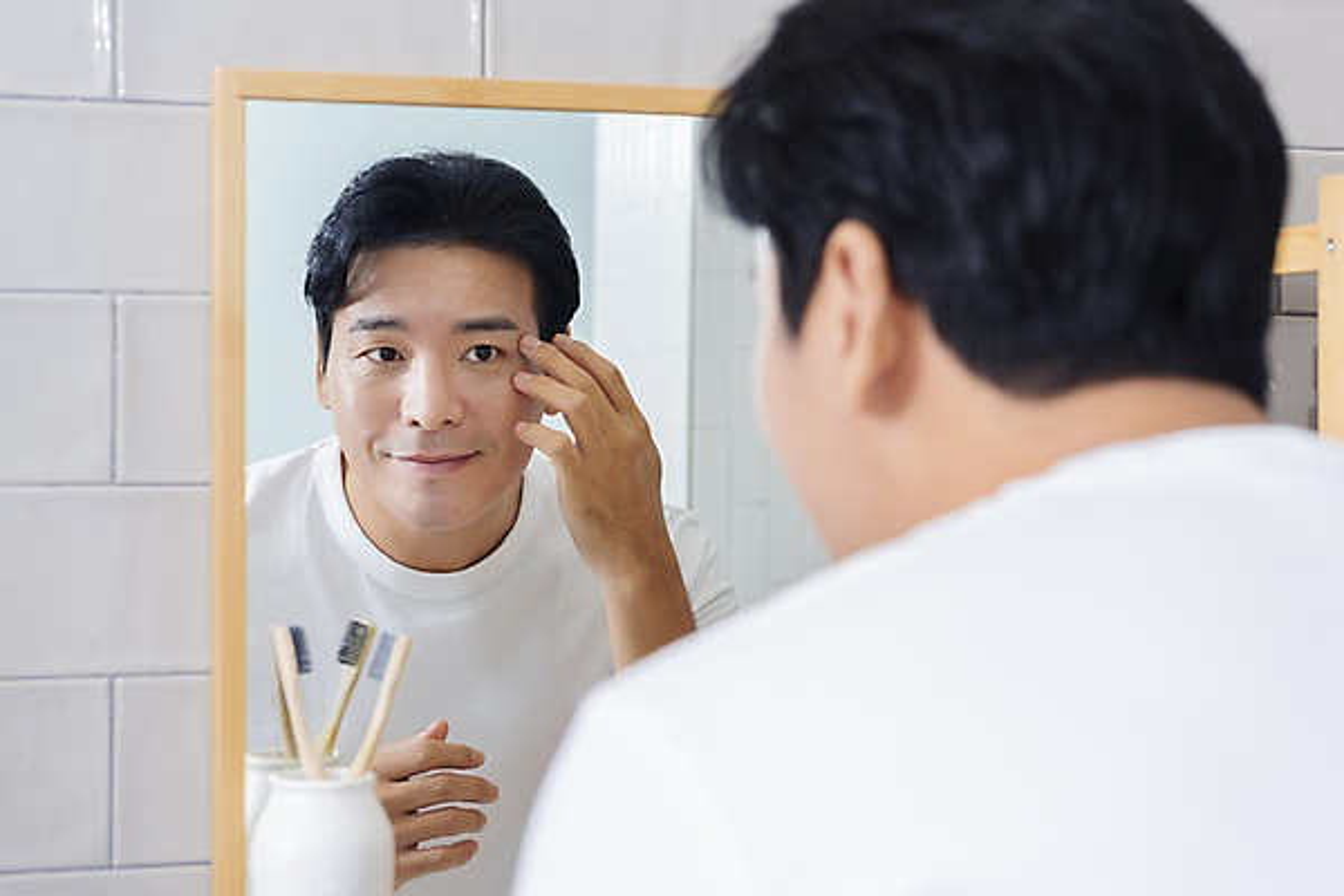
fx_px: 2613
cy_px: 448
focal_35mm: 70
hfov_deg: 28.8
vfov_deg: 19.5
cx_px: 672
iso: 100
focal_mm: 70
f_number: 5.6
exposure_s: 1/125
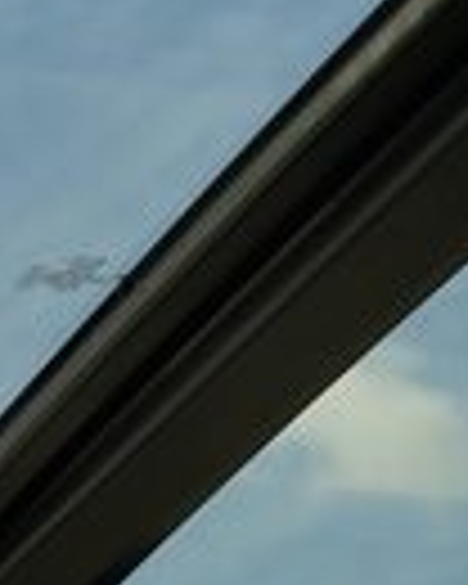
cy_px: 407
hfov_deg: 8.8
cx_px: 68
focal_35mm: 175
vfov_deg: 11.0
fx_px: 3030
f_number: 5.6
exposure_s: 1/80
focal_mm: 38
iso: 100
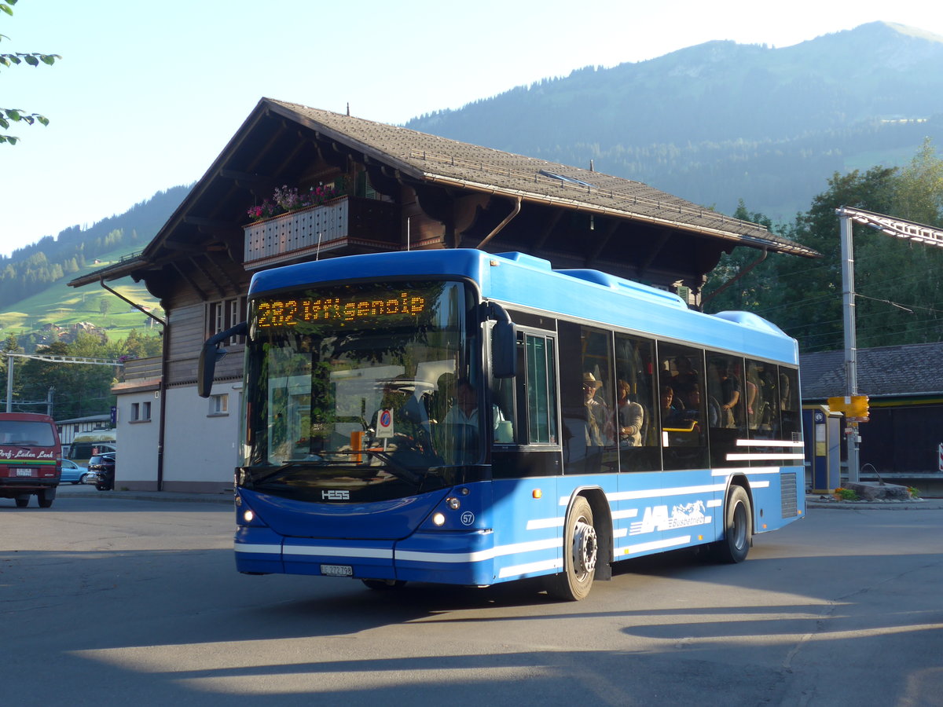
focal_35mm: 46
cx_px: 472
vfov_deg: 31.5
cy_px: 354
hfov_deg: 41.2
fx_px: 1253
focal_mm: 9.5
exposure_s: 1/200
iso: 80
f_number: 3
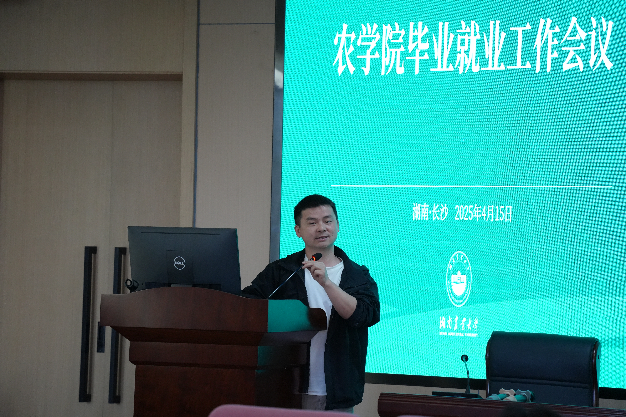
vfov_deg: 9.3
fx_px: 2573
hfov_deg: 13.9
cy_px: 208
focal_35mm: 148
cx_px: 313
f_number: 5.6
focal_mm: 148
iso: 3200
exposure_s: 1/160
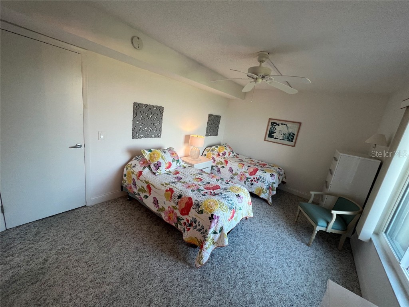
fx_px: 154
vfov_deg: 89.9
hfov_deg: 106.2
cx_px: 204
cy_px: 154
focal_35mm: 13
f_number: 1.8
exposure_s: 1/120
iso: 125
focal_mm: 1.57
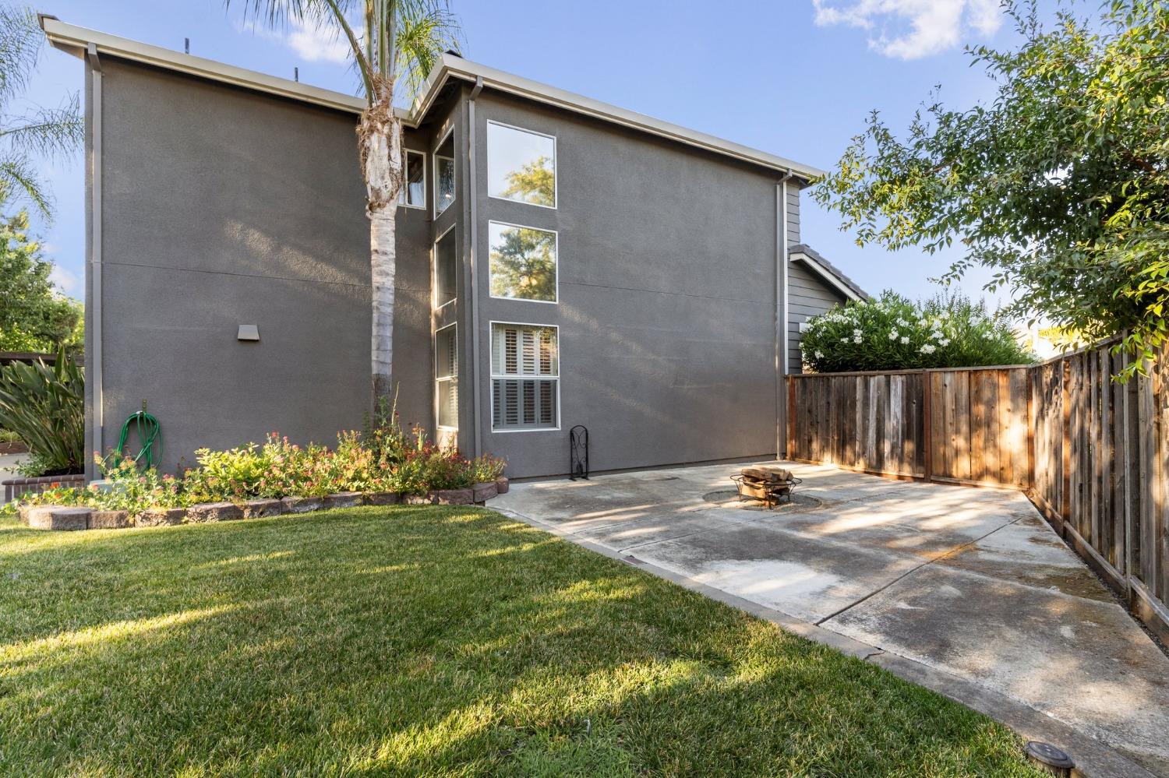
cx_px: 584
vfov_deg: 70.4
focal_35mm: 17
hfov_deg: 93.3
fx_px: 552
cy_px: 389
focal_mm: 17
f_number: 9
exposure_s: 1/25
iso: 125
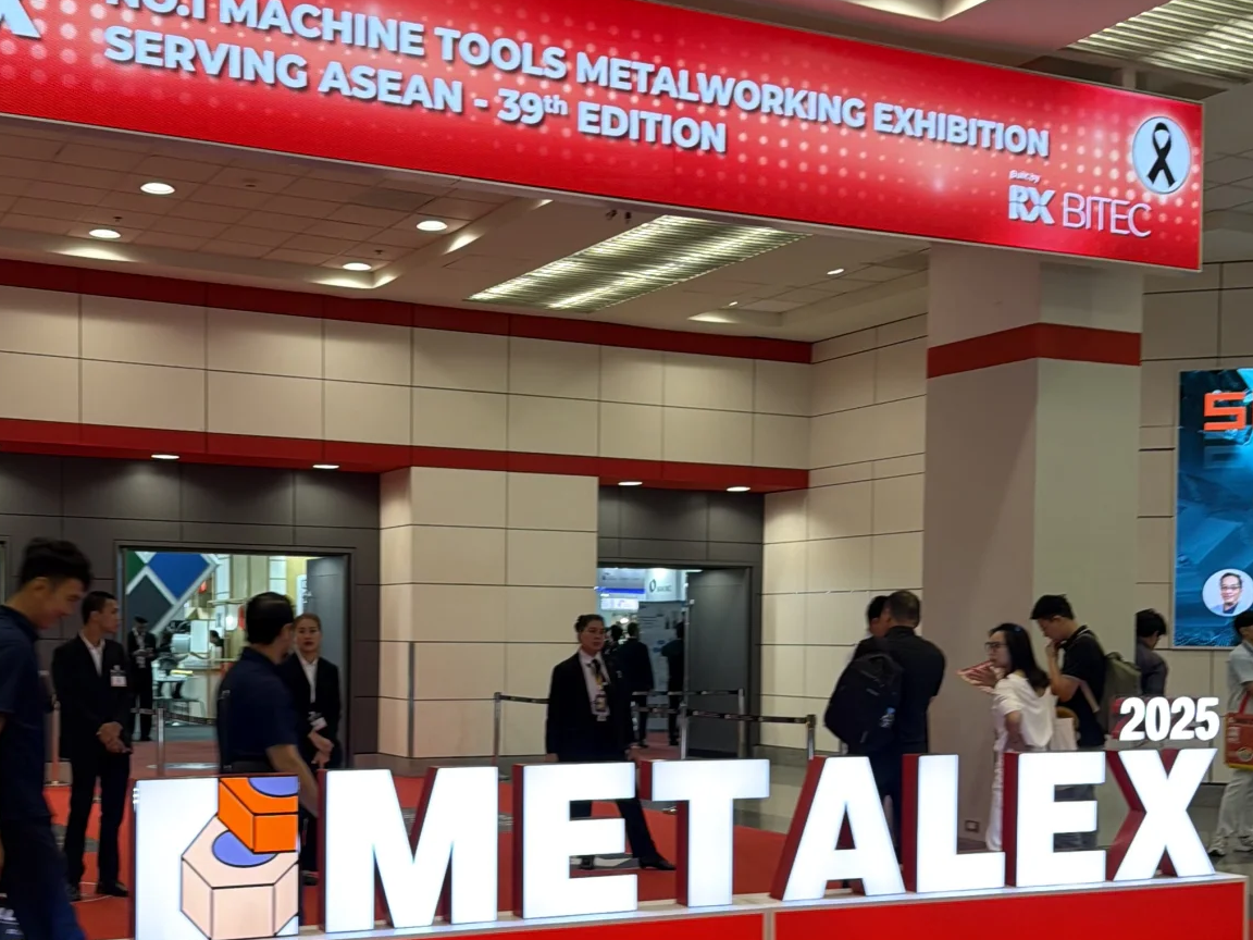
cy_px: 565
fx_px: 1086
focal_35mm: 30
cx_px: 646
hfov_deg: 60.0
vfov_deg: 46.5
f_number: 1.78
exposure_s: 1/100
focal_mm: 6.76
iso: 80
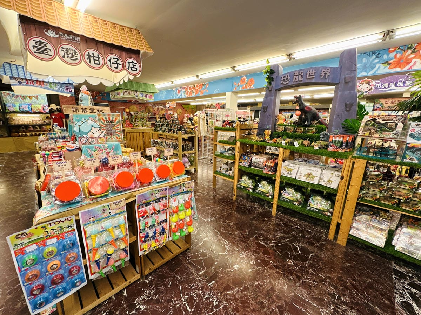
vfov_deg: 85.7
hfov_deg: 102.1
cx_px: 210
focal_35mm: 14
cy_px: 158
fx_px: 170
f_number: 2.2
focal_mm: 2.22
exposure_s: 1/120
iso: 200
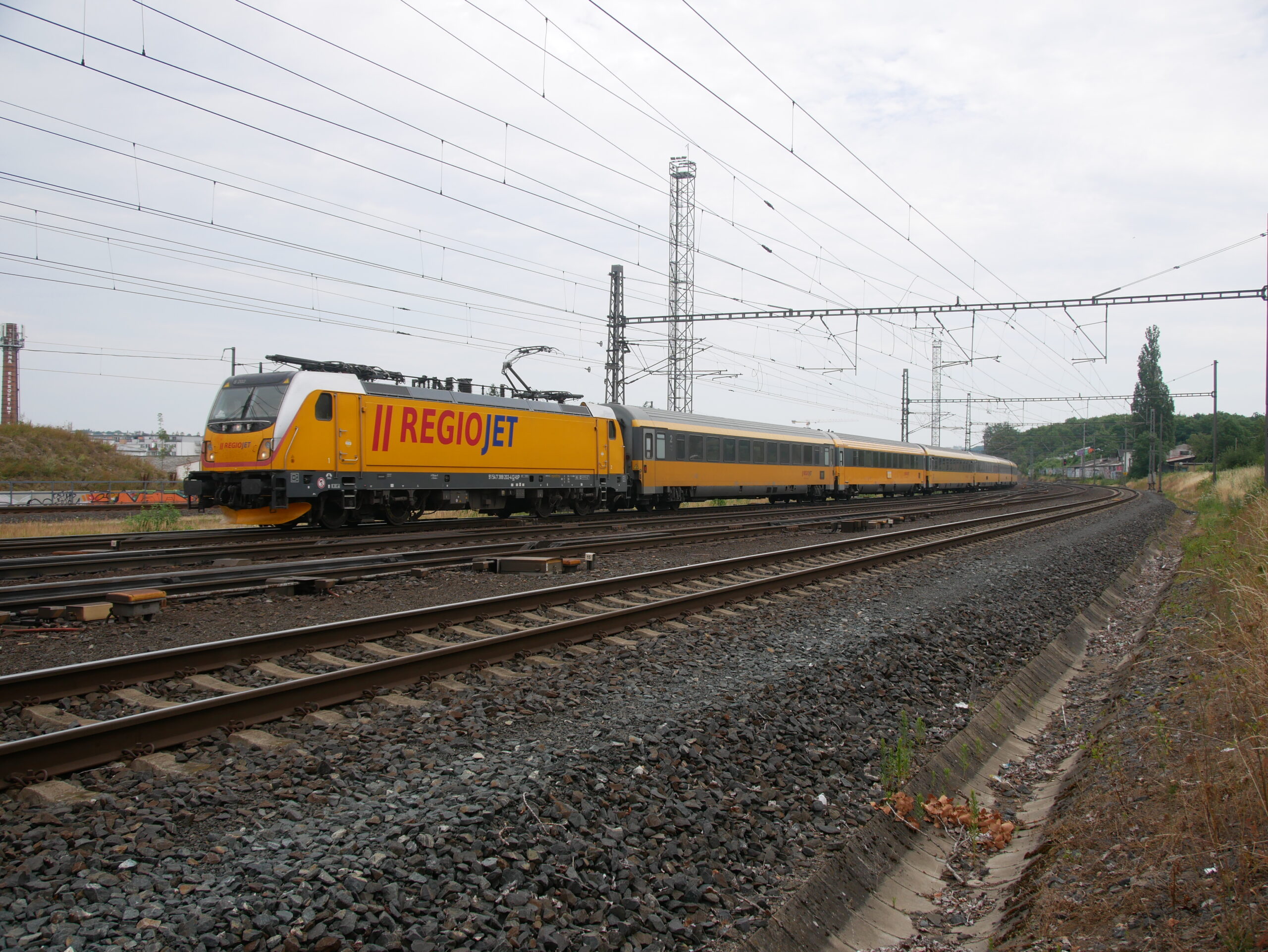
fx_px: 1246
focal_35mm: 34
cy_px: 476
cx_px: 634
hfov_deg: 53.9
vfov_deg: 41.8
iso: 200
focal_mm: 17
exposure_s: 1/1300
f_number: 4.5
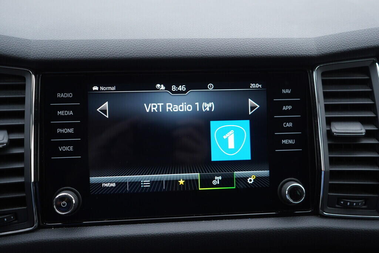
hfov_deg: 53.1
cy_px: 126
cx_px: 190
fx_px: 379
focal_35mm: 36
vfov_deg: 36.9
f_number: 2.8
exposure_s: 1/40
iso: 160
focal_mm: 24
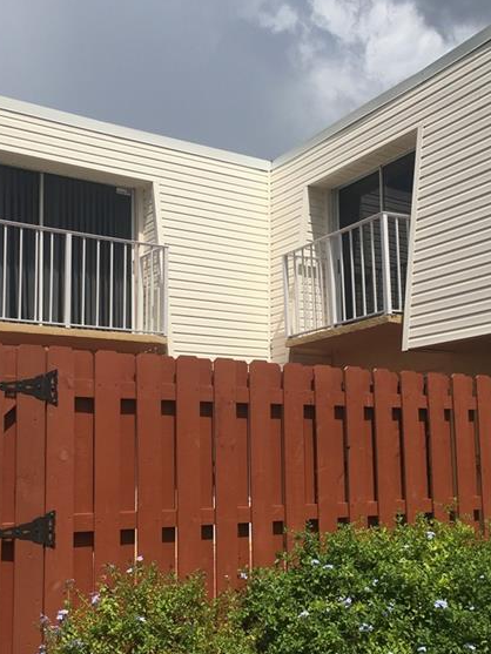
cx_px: 228
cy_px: 391
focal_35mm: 40
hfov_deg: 36.0
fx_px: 756
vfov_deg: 46.5
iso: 25
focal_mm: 4.15
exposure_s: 1/3344
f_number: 2.2
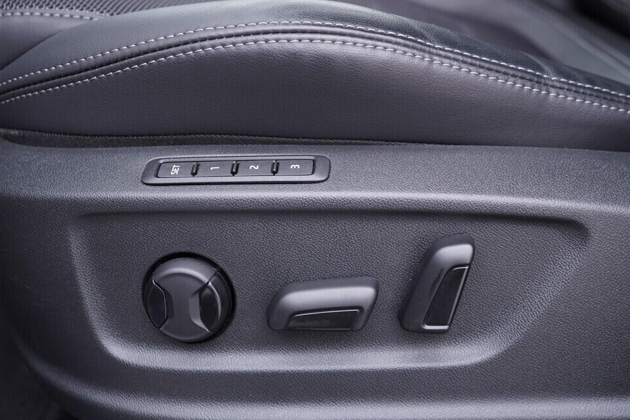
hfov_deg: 50.7
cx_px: 329
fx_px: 665
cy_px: 216
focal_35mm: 38
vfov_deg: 35.1
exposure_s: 1/40
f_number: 2.8
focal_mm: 24
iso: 250
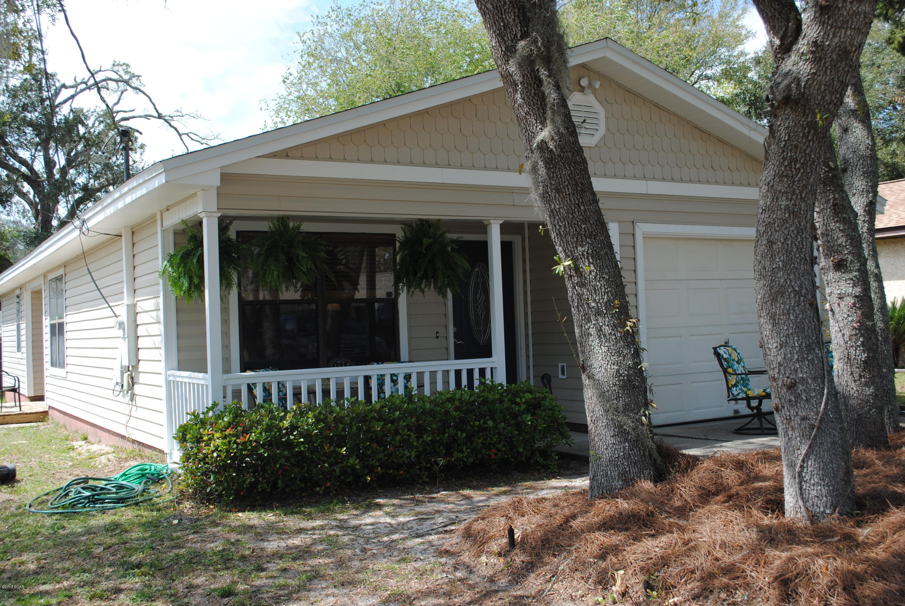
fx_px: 906
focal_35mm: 36
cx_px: 452
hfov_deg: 53.1
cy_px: 303
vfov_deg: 37.0
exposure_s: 1/200
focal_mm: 24
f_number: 7.1
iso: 100
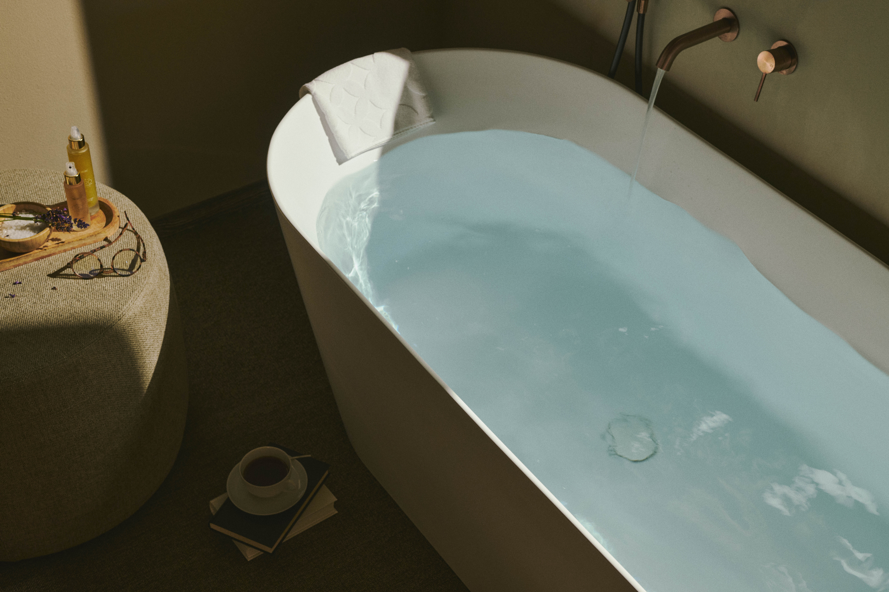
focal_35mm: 50
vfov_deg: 27.0
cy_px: 296
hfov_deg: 39.6
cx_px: 444
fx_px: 1235
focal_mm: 50
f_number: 8
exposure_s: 1/20
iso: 200
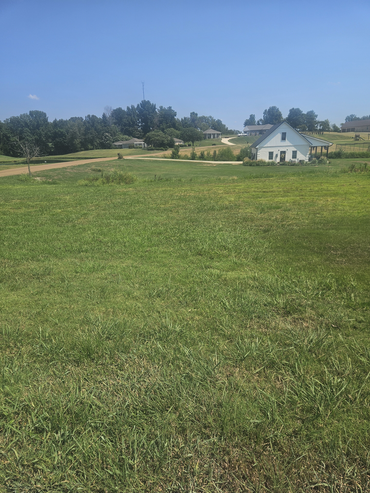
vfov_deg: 71.6
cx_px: 183
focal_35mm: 24
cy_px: 255
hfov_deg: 56.8
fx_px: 342
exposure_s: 1/2391
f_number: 1.8
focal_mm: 5.4
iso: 25
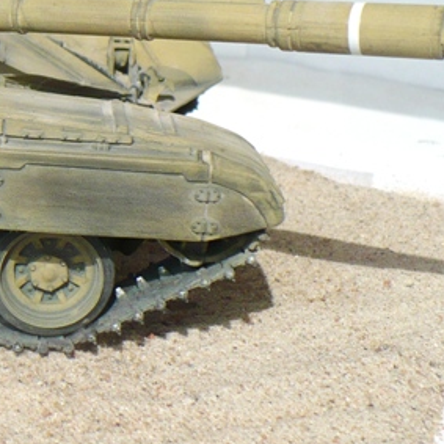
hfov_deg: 15.4
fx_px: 1509
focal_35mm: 104
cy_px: 100
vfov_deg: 16.6
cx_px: -223
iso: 100
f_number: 2.8
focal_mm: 6.1
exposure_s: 1/1000
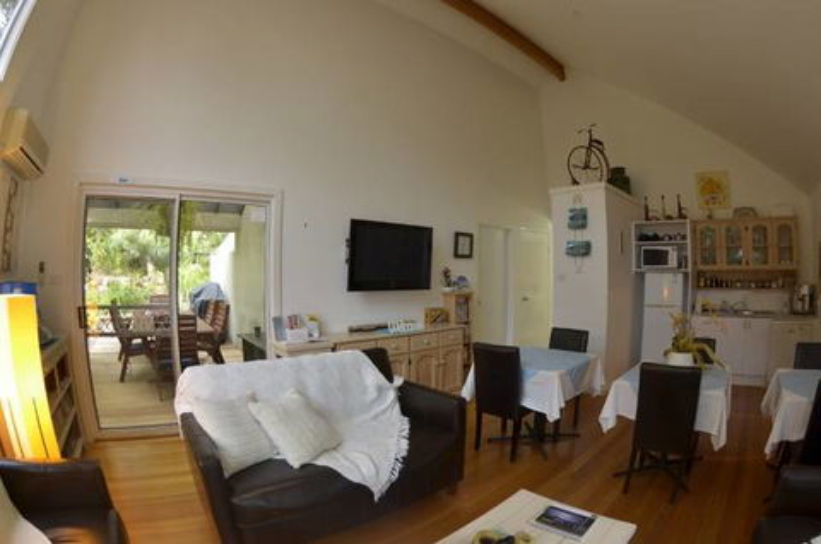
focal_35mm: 16
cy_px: 272
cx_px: 410
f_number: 7.1
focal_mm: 11
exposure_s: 1/2.5
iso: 160
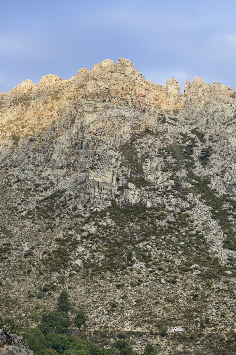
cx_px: 118
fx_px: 847
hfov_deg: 15.9
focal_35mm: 86
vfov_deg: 23.7
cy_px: 178
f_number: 5.6
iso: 200
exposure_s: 1/250
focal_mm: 86
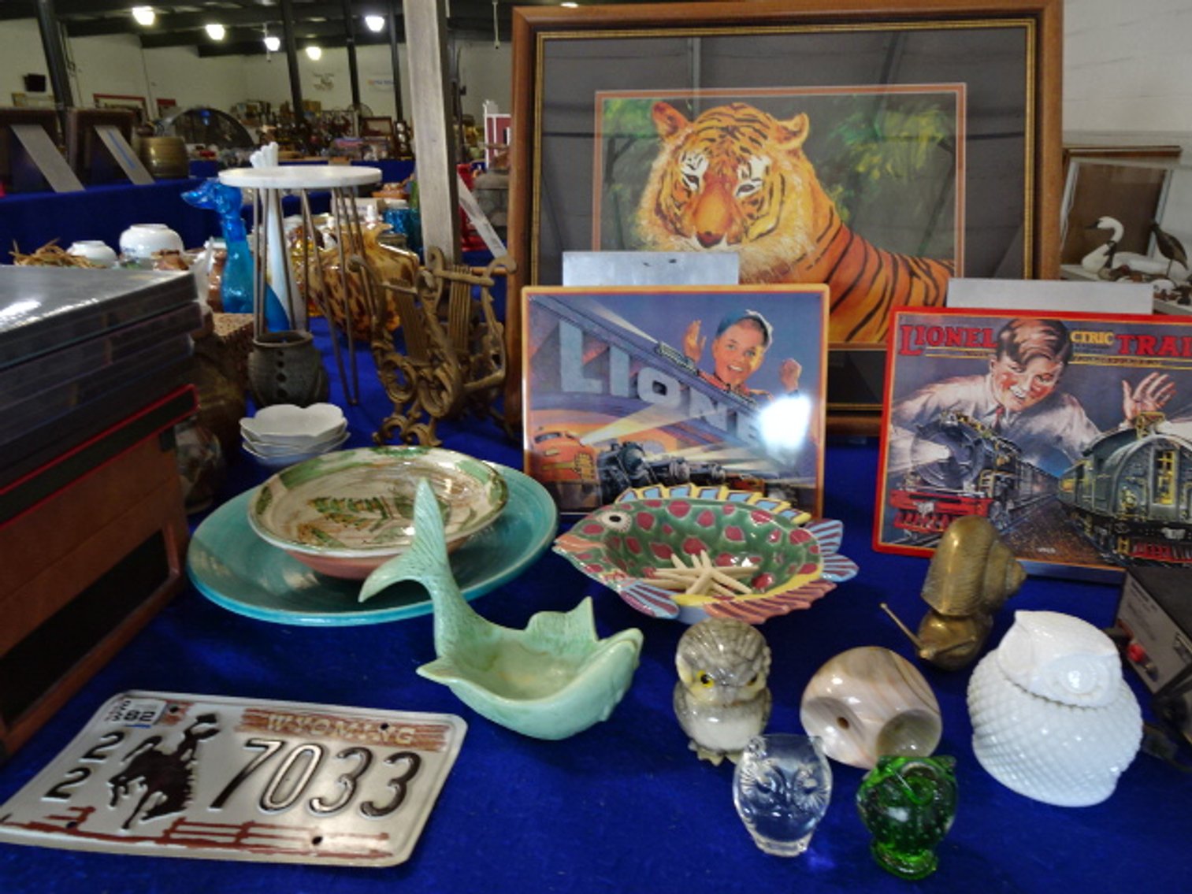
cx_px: 596
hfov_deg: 71.6
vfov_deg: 56.8
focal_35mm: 24
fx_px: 827
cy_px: 447
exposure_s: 1/30
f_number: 3.5
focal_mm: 4.1
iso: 160
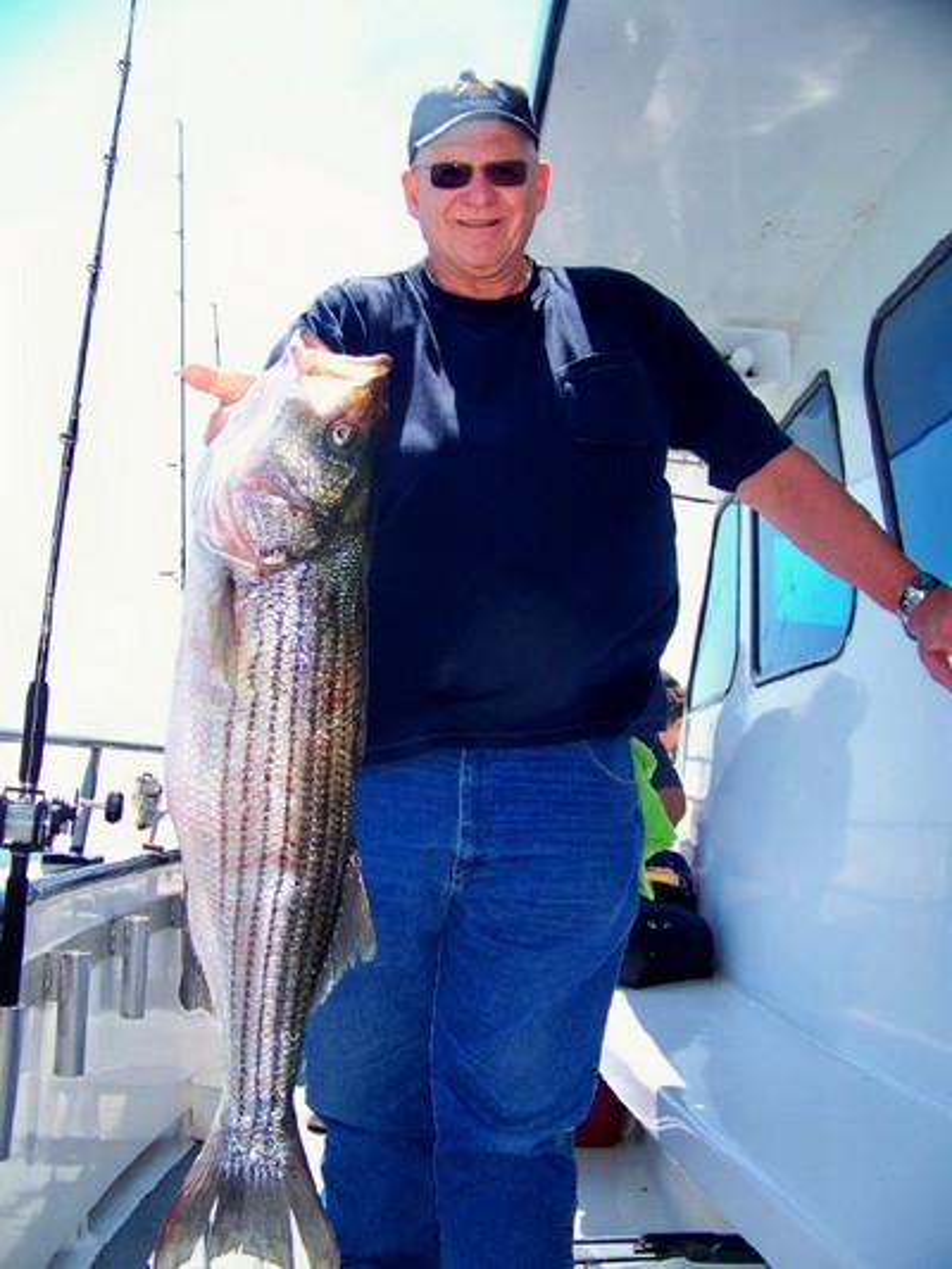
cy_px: 634
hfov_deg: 39.7
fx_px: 1320
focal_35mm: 36
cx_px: 476
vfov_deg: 51.3
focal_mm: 5.85
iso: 64
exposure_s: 1/320
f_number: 2.8
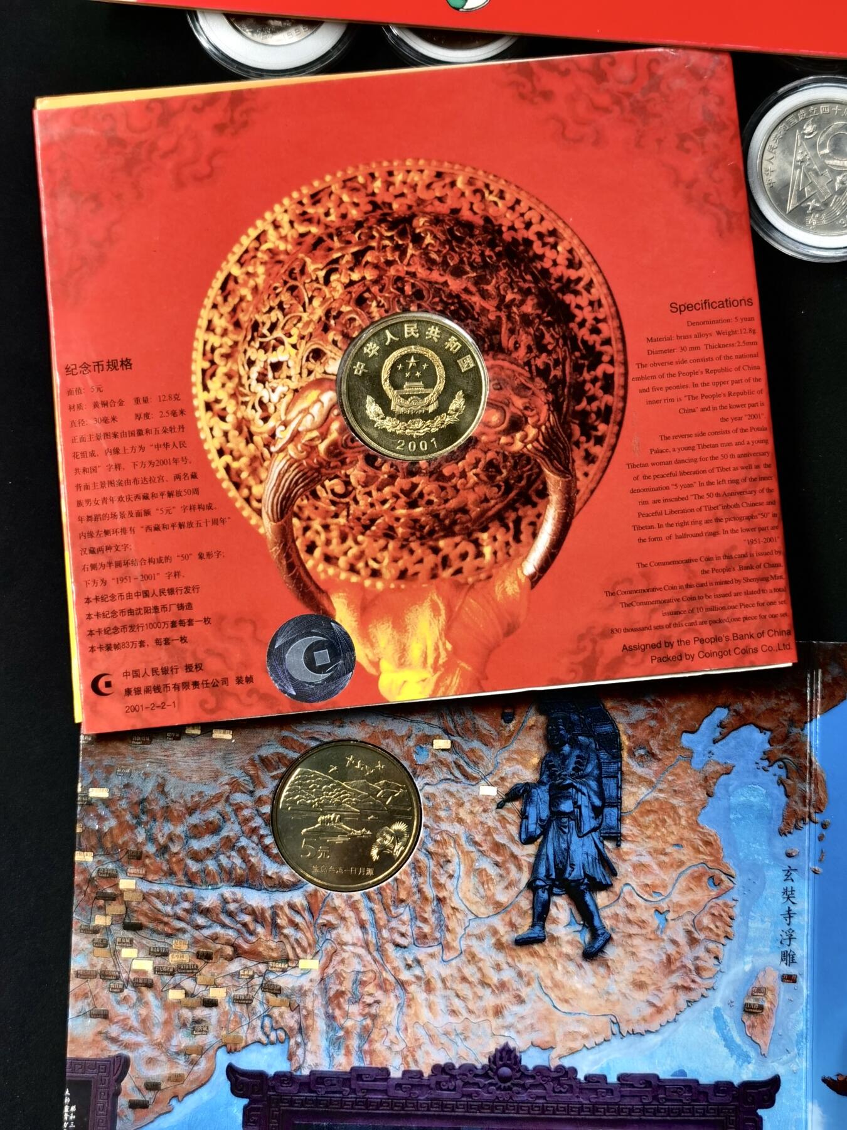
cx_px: 424
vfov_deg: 35.5
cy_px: 565
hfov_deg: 27.0
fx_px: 1762
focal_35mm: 54
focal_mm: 5.56
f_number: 1.6
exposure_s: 1/185
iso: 50
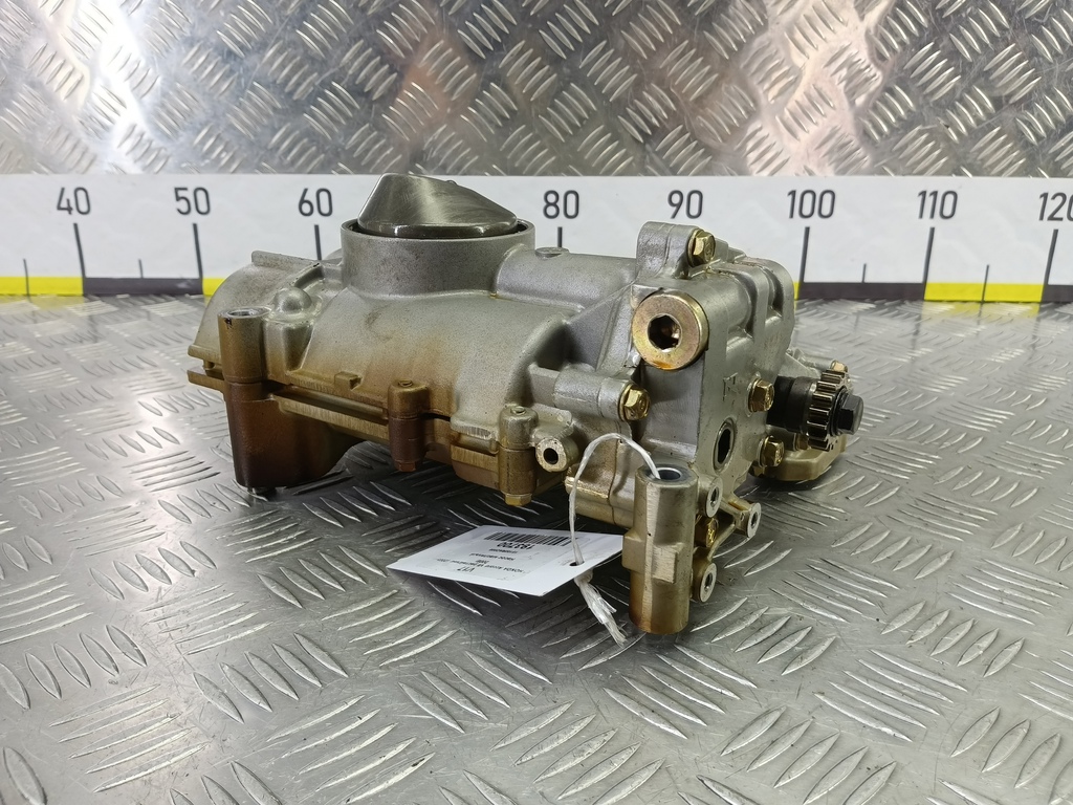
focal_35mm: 23
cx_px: 536
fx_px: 713
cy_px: 402
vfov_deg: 58.9
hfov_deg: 73.9
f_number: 1.6
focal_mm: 4.11
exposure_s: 1/50
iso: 140
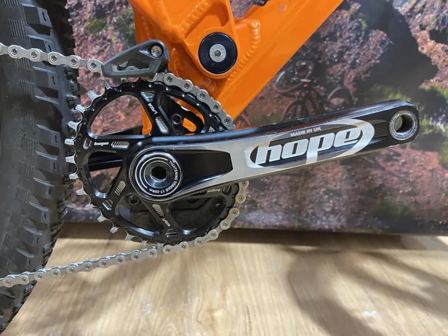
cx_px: 224
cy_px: 168
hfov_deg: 67.3
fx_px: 336
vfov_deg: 53.1
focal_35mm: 26
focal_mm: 4.25
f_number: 1.8
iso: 200
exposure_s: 1/50
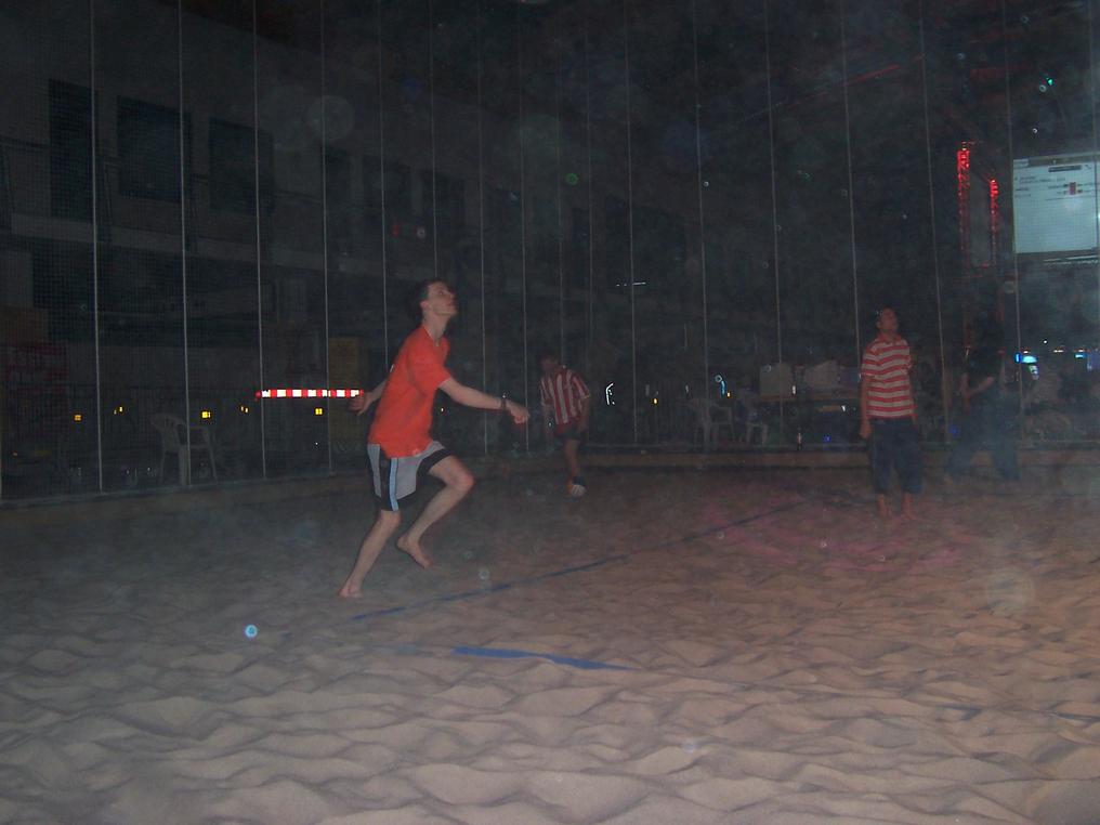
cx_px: 550
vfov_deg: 40.7
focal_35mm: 35
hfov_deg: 52.6
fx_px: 1112
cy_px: 412
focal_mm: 5.6
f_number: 2.8
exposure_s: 1/30
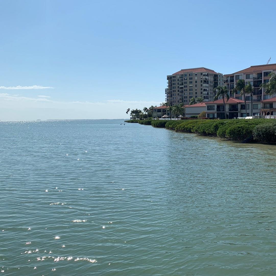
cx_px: 188
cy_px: 135
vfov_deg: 48.4
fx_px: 307
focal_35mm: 34
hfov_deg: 47.5
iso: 25
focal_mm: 4.25
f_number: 1.8
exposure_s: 1/5128
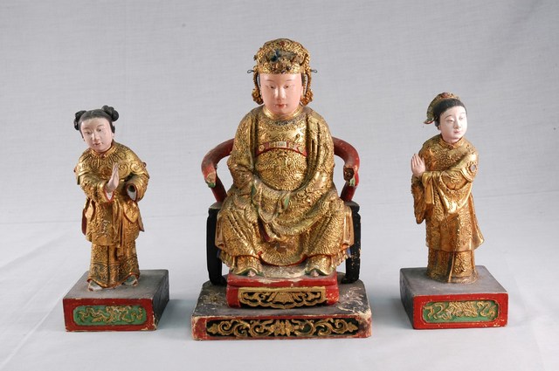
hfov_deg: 37.9
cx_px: 280
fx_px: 814
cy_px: 186
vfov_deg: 25.7
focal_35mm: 52
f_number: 8
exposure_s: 1/10
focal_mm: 35
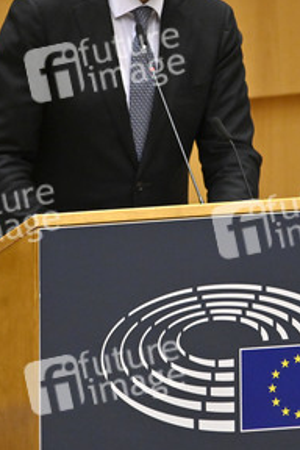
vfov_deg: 2.5
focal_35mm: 834
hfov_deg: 1.6
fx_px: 10424
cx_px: 151
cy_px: 144
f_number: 6.3
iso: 4000
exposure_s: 1/640
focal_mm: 600
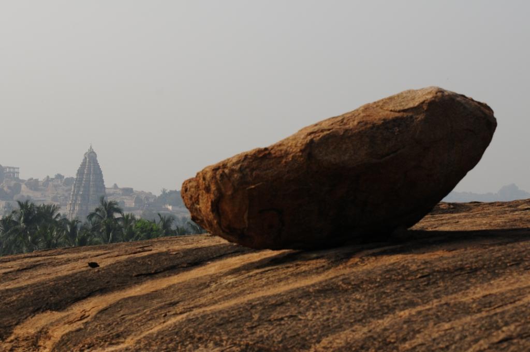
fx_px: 1544
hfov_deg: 19.5
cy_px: 176
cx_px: 265
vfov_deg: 13.0
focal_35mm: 105
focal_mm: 70
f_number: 7.1
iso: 500
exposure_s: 1/3200
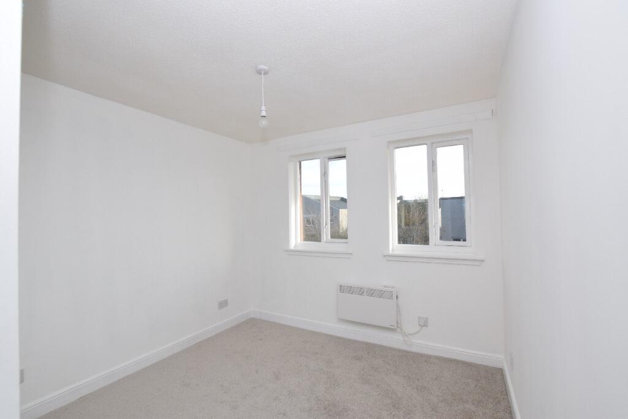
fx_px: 262
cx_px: 314
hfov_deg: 100.4
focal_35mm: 15
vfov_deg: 77.3
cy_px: 210
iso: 400
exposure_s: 1/200
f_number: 7.1
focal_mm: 10
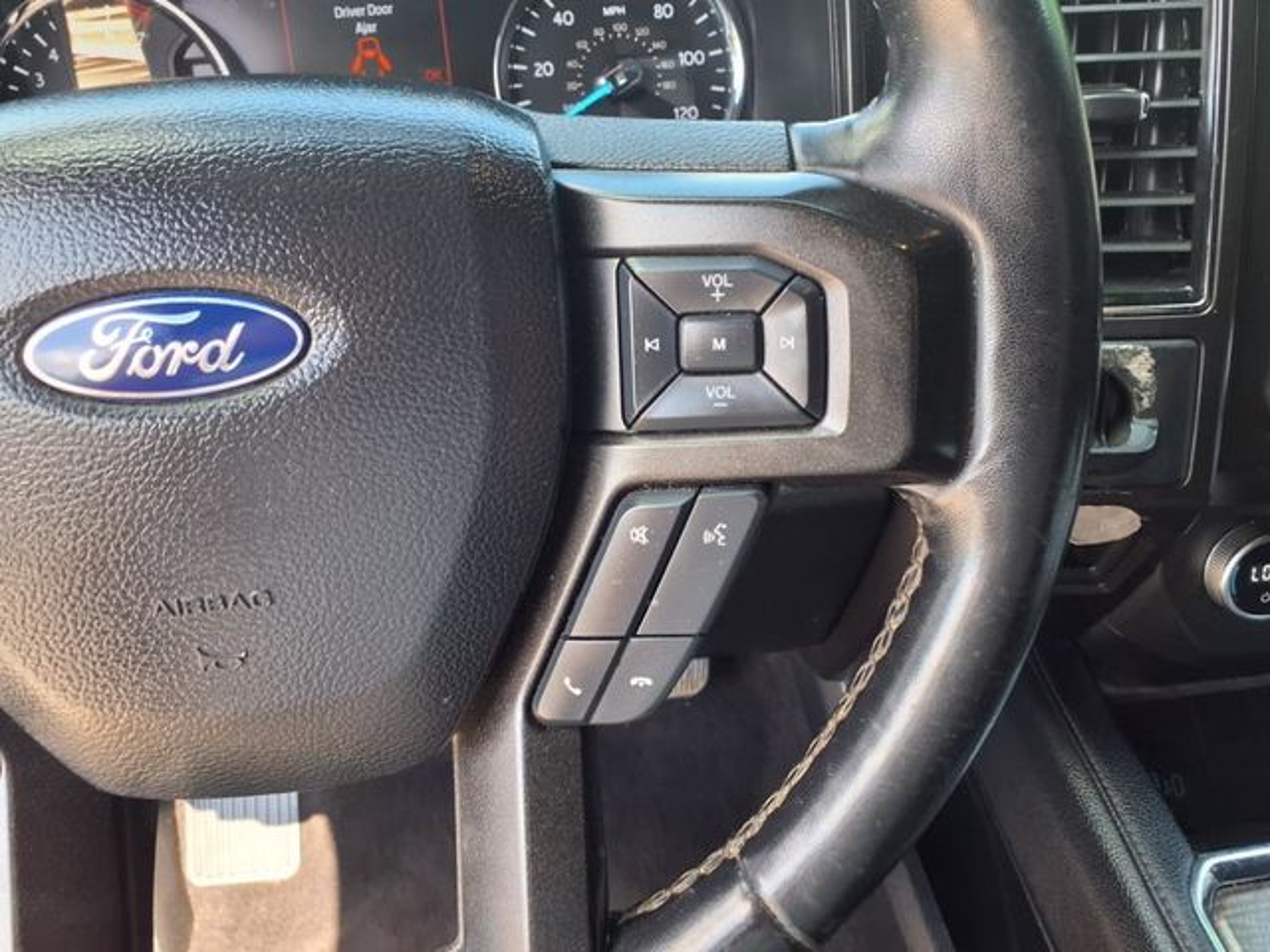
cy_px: 476
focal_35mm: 27
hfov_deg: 65.3
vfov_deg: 51.4
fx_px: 991
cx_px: 635
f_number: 1.9
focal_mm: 3.58
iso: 40
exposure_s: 1/60.2
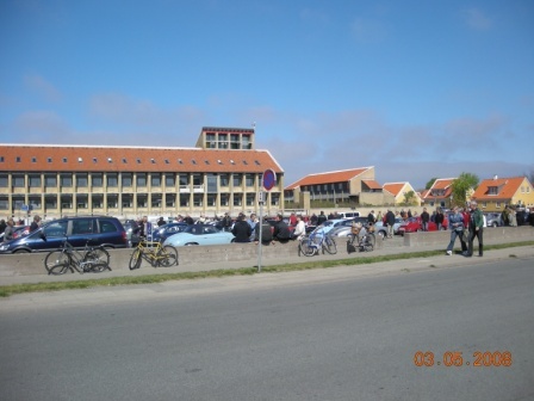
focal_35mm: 35
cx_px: 267
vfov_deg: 40.7
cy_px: 200
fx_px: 540
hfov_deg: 52.6
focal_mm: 5.7
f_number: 5.7
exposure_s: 1/287
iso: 50
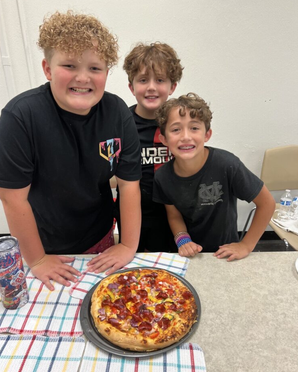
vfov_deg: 62.2
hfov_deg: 51.5
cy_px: 194
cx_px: 149
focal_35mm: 28
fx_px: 309
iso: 125
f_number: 1.5
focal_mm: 5.7
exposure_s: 1/120
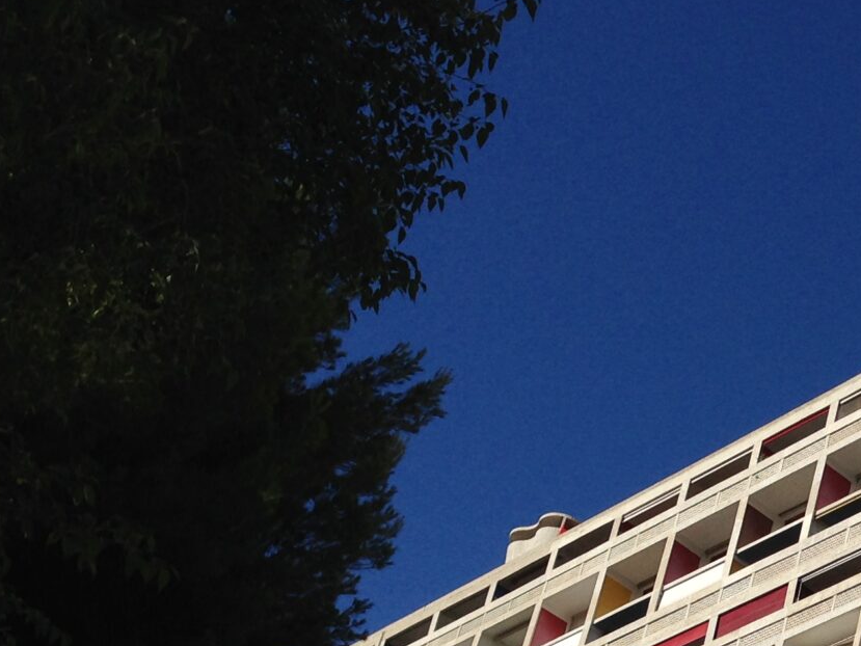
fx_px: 2139
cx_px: 1096
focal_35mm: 86
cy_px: 765
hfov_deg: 20.9
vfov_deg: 16.5
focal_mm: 4.12
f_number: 2.4
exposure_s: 1/2857
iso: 50
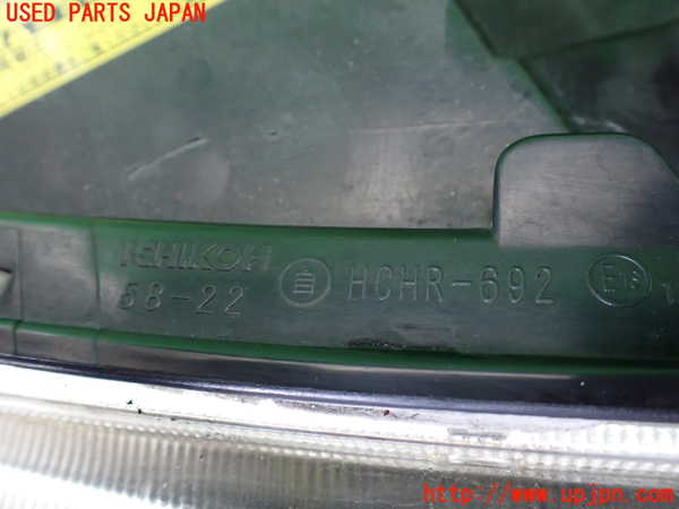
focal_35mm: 30
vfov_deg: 46.8
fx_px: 588
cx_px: 340
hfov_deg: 60.0
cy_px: 254
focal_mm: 5.4
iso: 800
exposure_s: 1/30
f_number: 2.3
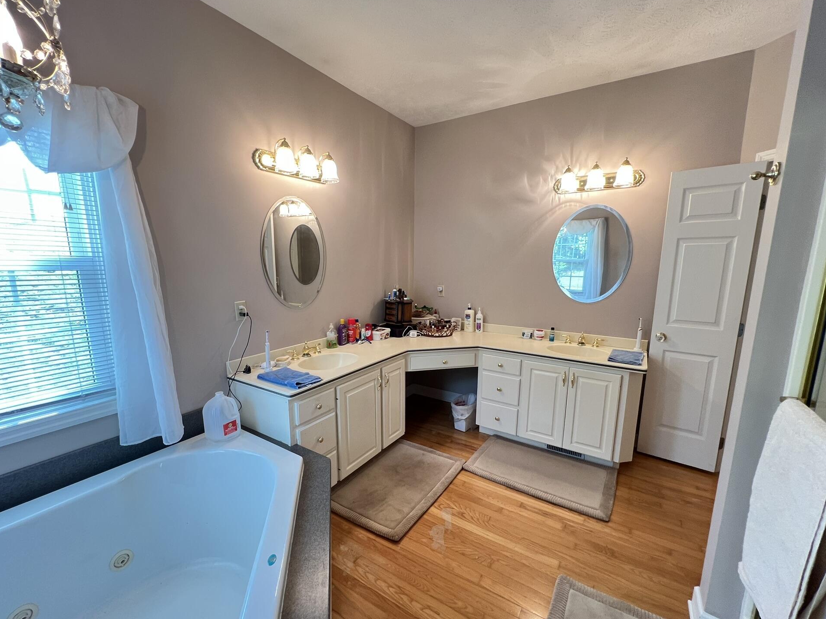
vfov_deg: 85.6
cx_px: 409
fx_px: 334
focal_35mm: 14
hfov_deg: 102.1
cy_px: 327
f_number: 1.8
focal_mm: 1.57
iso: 160
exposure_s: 1/60
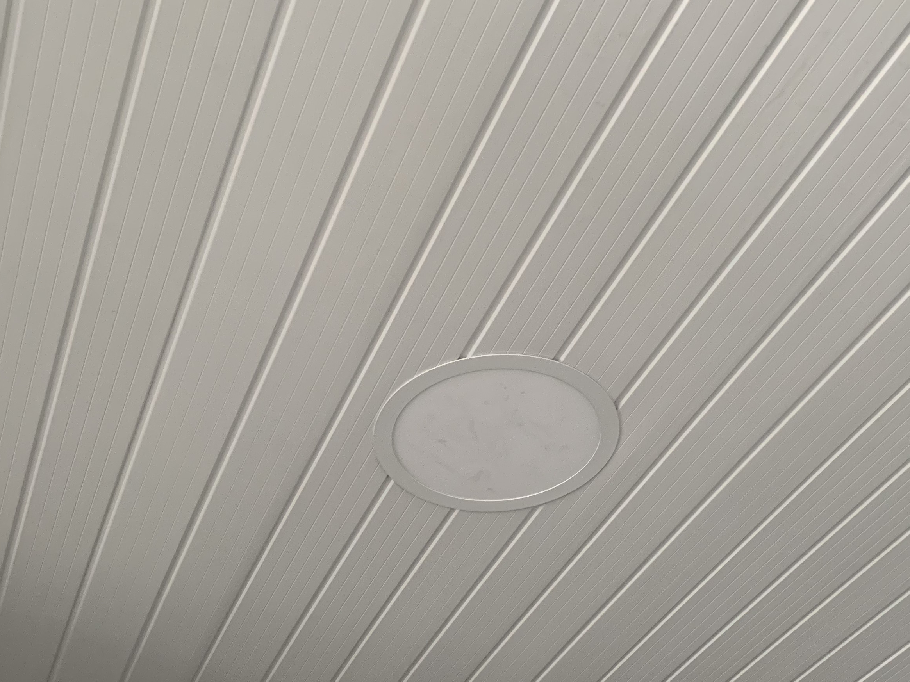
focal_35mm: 45
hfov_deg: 42.0
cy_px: 401
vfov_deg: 32.1
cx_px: 526
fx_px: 1183
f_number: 1.8
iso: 160
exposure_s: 1/60
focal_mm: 4.25
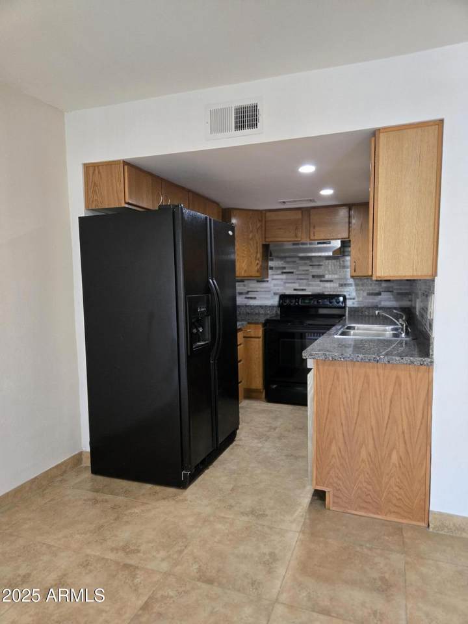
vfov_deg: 73.9
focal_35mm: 23
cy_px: 312
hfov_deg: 58.9
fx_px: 415
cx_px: 234
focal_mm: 5.4
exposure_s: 1/120
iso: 500
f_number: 1.8
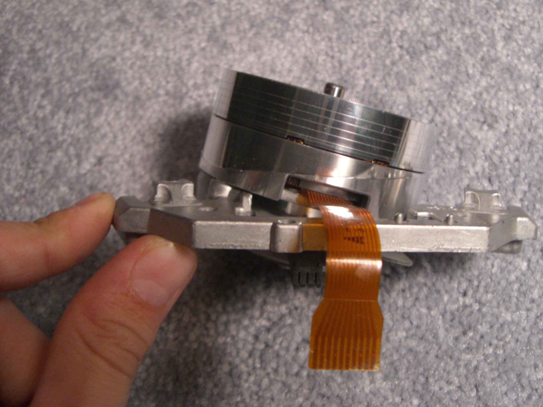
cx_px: 314
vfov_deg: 32.8
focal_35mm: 44
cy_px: 180
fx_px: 690
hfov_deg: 42.8
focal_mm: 6.2
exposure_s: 1/50
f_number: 2.7
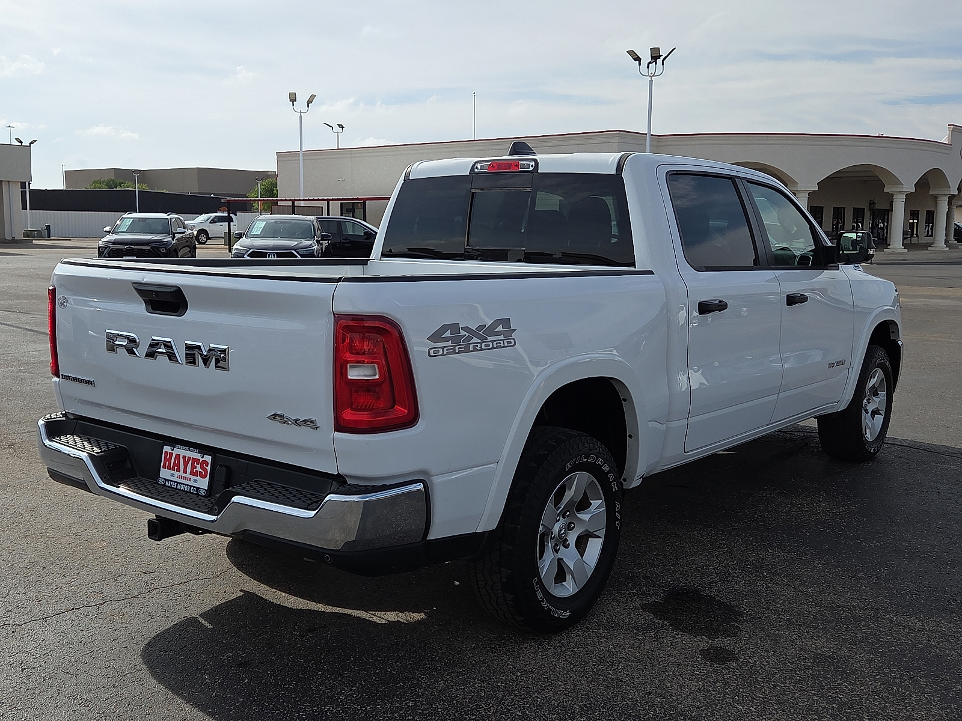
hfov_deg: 52.6
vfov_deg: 40.7
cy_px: 360
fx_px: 973
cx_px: 481
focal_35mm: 35
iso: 78
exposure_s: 1/10000
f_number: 1.8
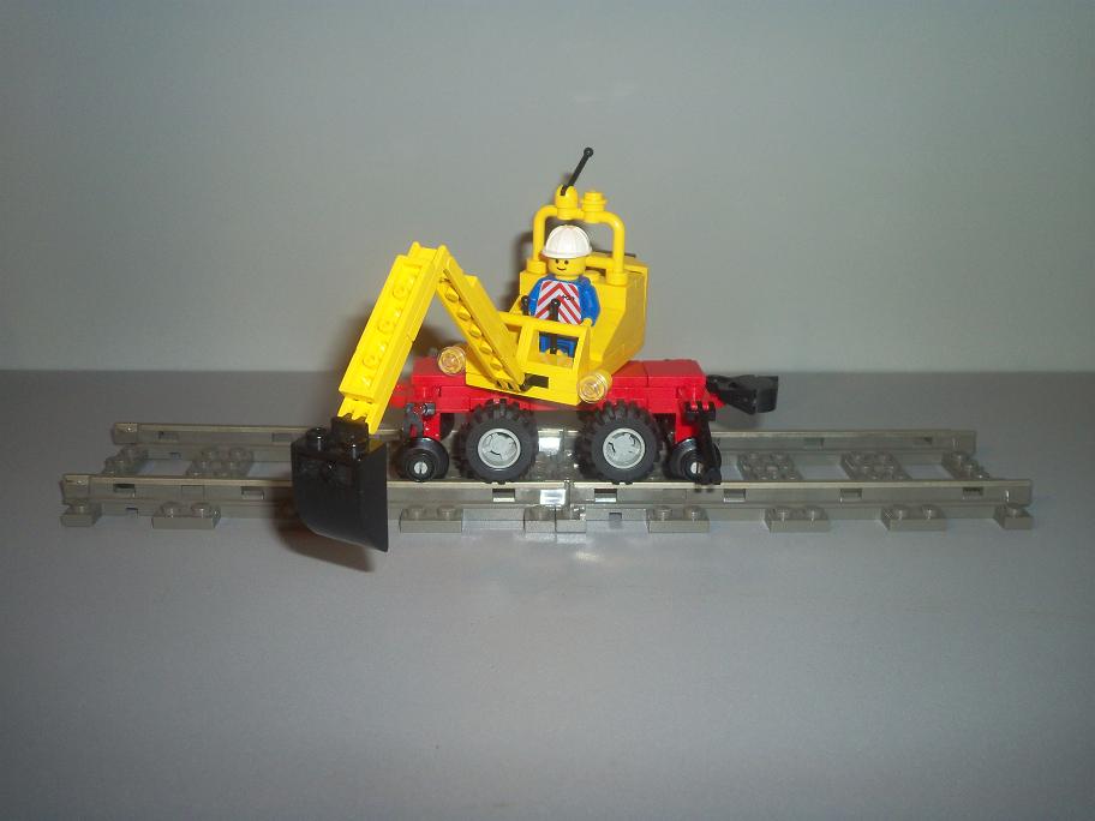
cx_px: 548
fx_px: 1076
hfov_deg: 54.0
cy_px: 410
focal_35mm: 34
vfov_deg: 41.8
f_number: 2.9
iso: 100
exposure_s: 1/30
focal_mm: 5.7
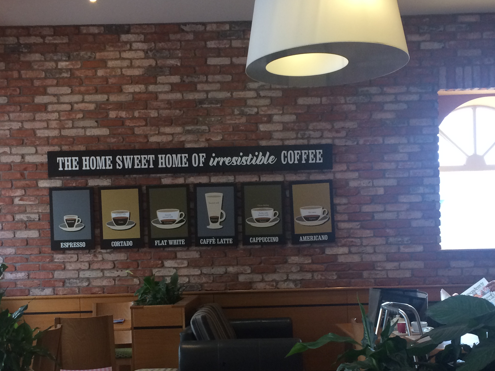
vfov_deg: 29.3
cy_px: 266
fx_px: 701
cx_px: 223
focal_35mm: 49
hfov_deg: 38.9
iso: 80
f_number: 2.2
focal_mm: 4.15
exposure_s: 1/33
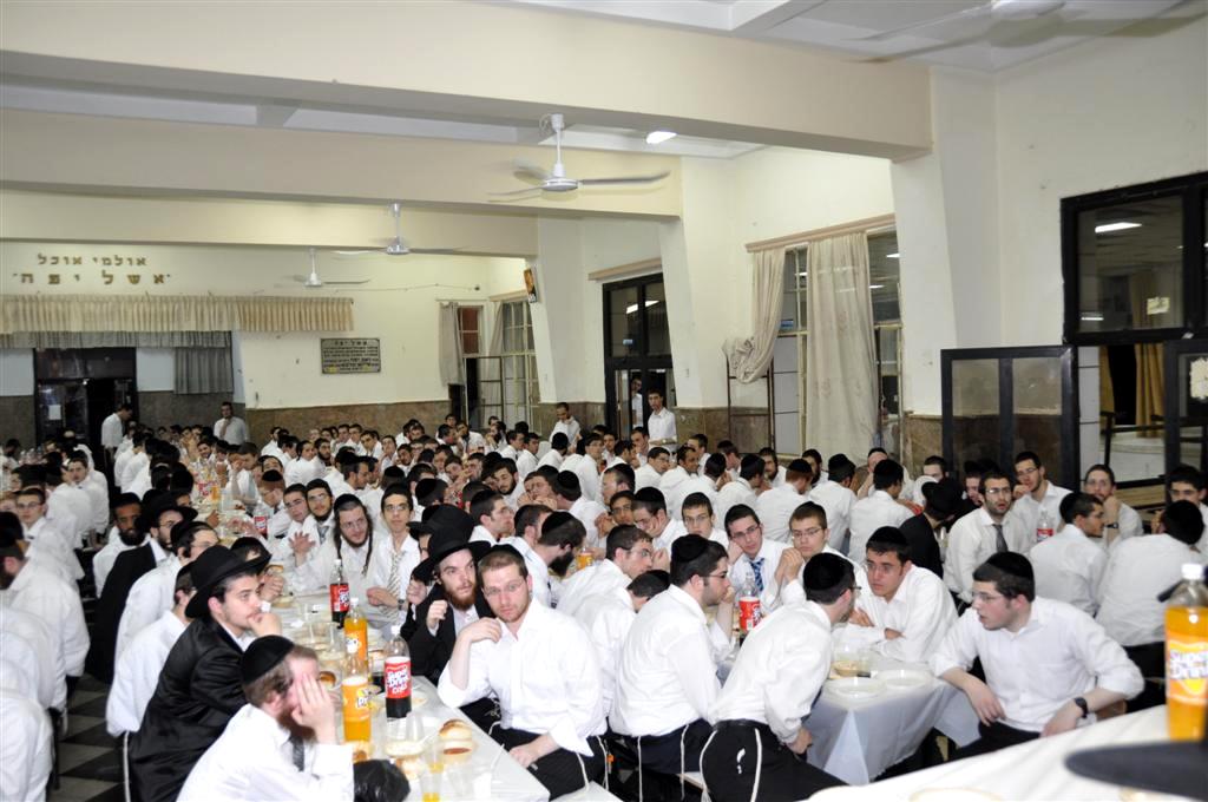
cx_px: 604
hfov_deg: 62.0
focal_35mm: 30
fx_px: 1005
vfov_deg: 43.5
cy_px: 401
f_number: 4
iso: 720
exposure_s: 1/60
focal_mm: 20
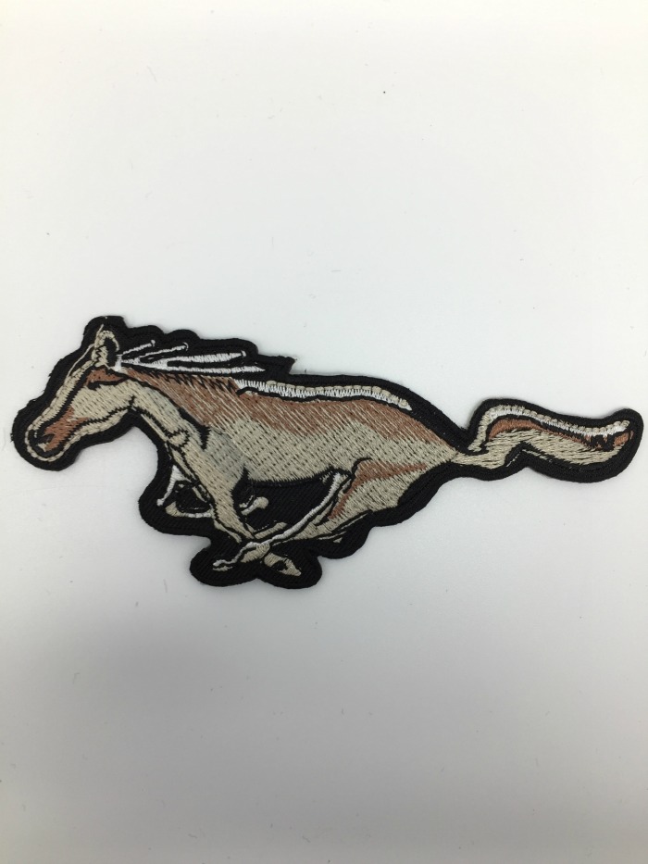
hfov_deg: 48.2
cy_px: 432
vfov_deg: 61.7
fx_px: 724
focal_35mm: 29
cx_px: 324
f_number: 2.2
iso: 32
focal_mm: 4.15
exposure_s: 1/50
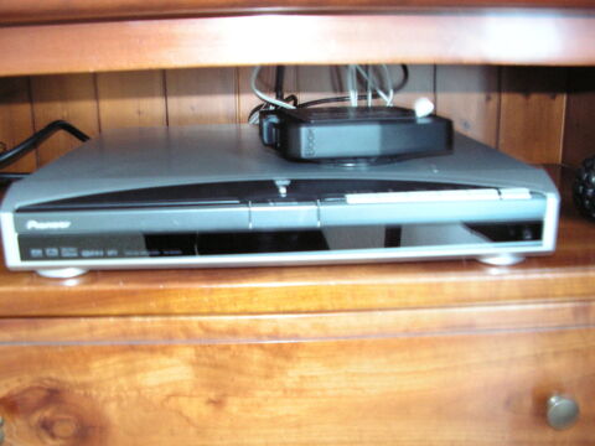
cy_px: 223
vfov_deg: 39.7
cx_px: 298
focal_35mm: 36
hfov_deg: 51.4
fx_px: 619
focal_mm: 6
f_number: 3.2
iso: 160
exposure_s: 1.3
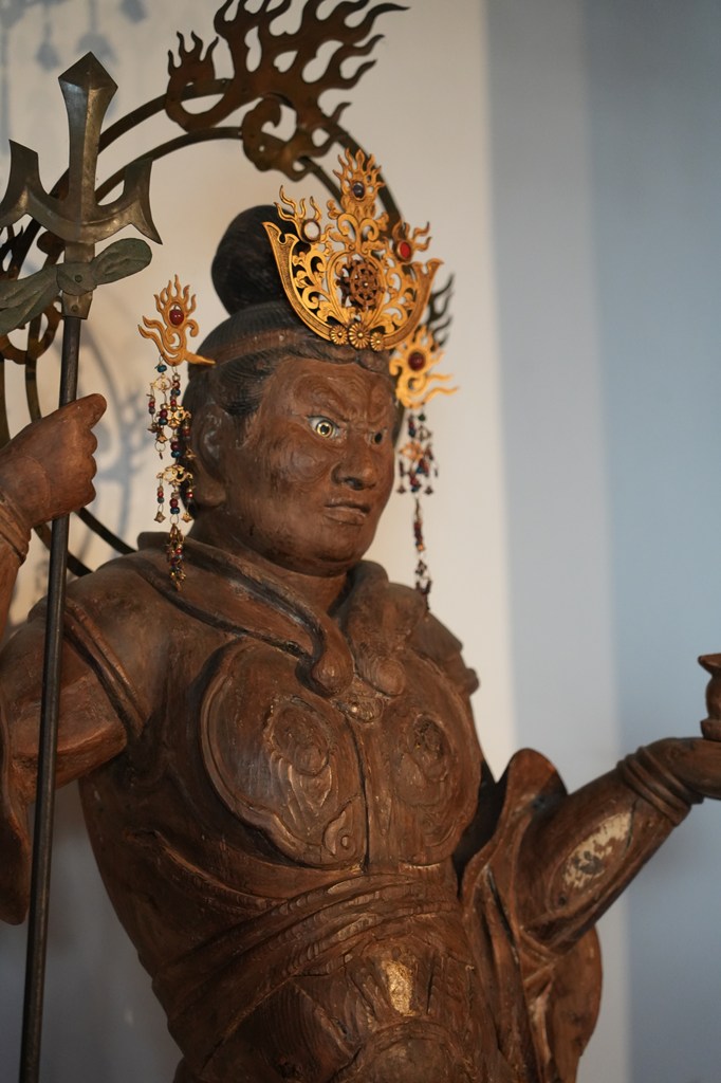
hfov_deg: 13.0
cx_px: 360
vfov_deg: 19.5
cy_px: 542
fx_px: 3156
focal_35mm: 105
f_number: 4
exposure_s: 1/160
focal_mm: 105
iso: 5000
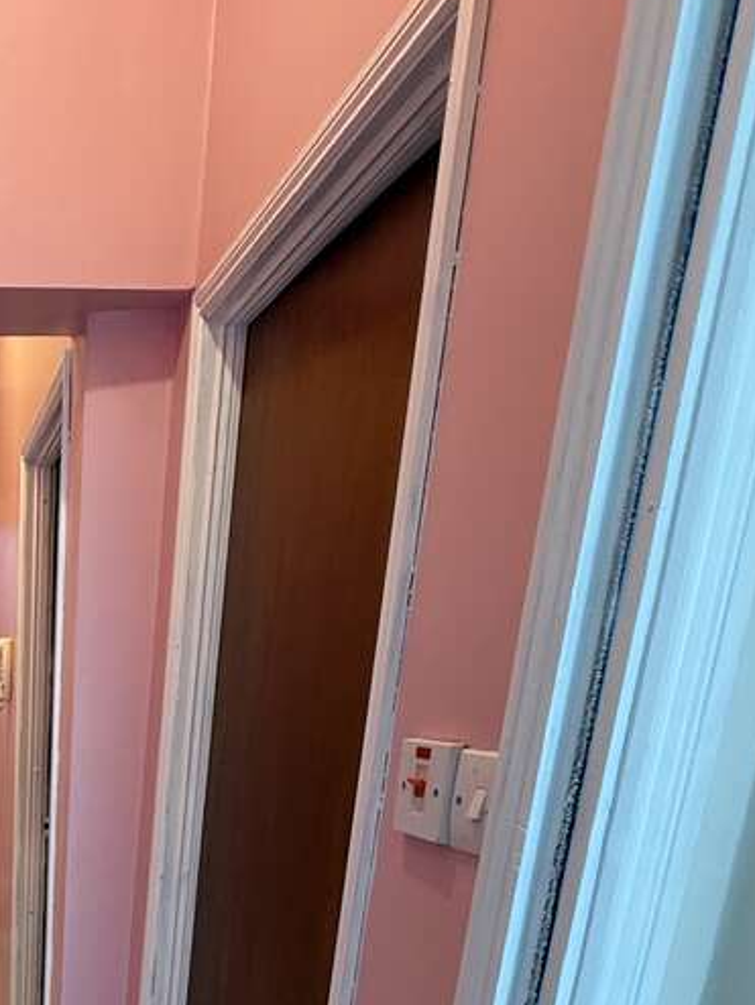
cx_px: -77
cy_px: 960
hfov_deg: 35.6
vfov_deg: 46.8
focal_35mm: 34
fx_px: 988
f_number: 2.2
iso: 200
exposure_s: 1/50
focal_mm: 2.22
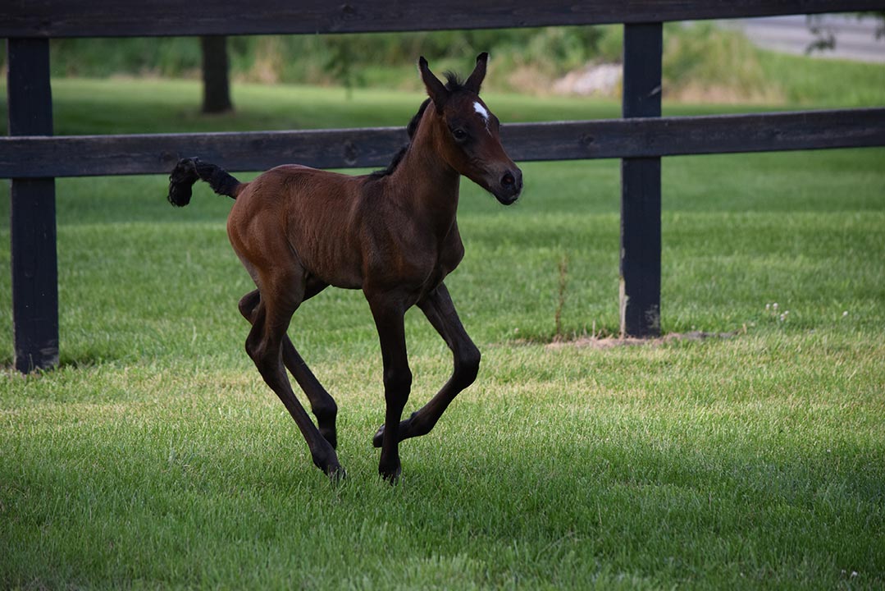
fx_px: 5164
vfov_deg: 6.5
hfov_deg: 9.8
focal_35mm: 210
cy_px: 296
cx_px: 442
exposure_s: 1/1000
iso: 800
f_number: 4.8
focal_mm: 140
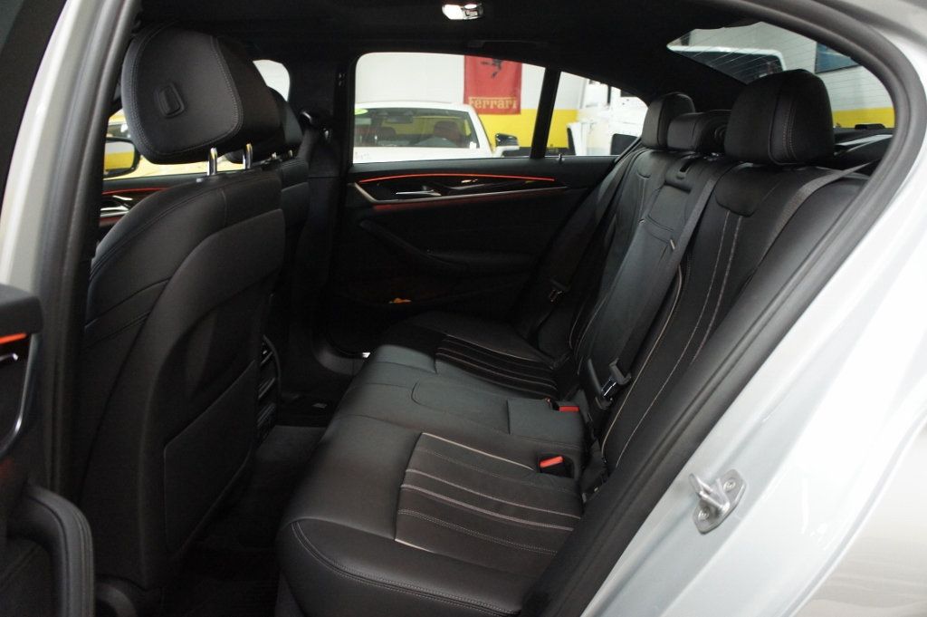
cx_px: 464
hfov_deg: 67.4
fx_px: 695
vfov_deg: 47.9
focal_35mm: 27
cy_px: 308
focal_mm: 18
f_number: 3.5
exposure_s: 1/40
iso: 1600
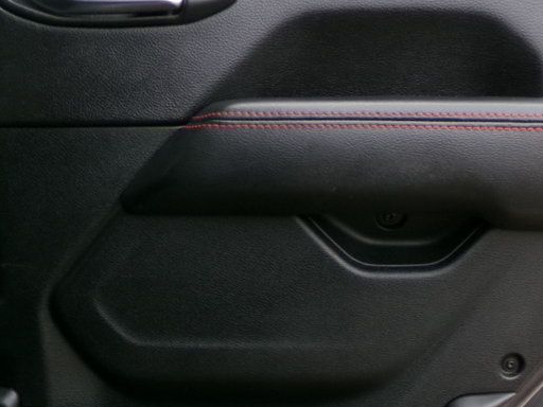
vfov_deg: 30.1
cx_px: 321
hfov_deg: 39.5
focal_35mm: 48
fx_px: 753
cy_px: 269
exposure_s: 1/17
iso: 204
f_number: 3.7
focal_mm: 4.3
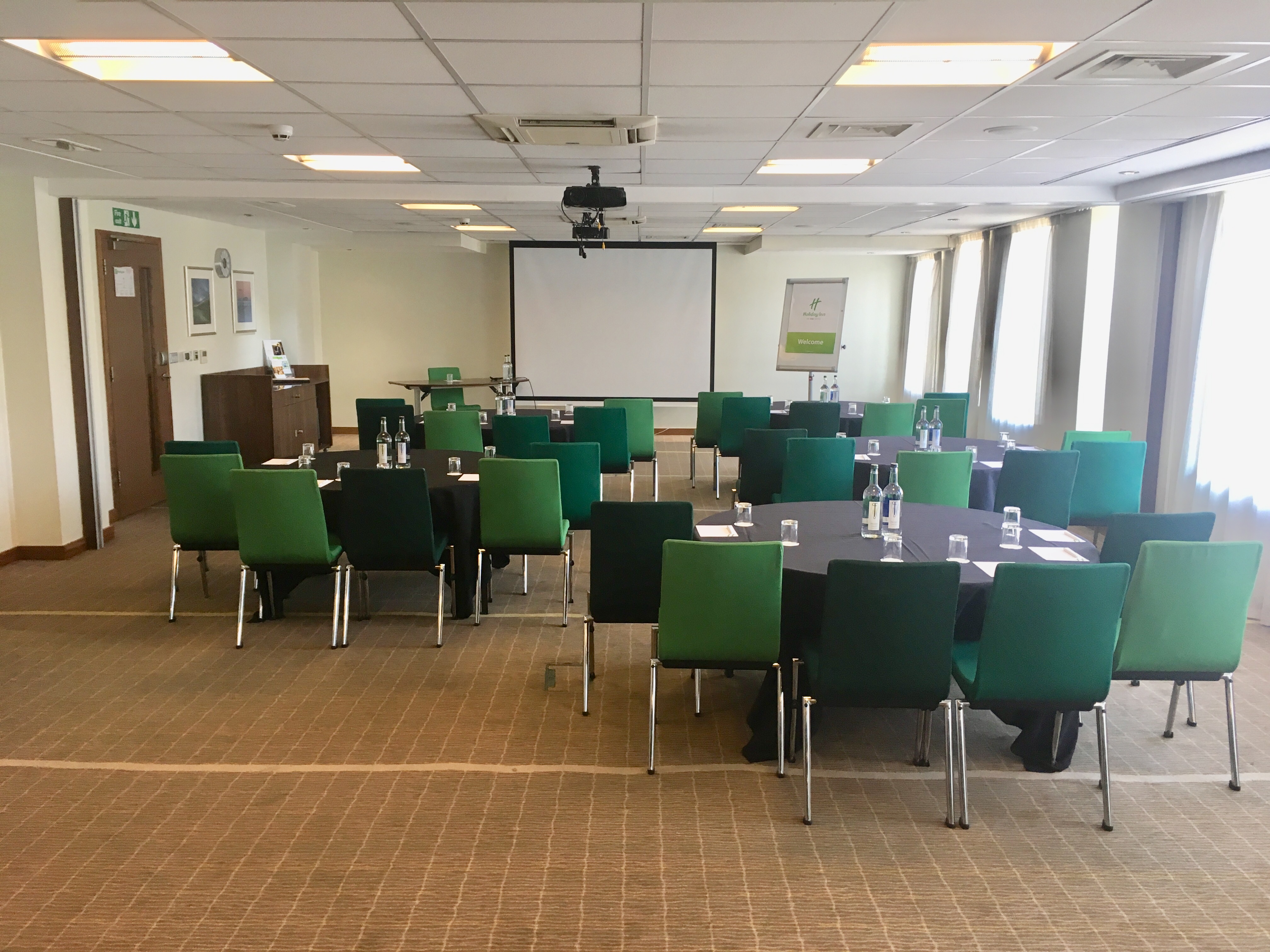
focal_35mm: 29
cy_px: 476
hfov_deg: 61.7
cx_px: 635
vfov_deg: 48.2
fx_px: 1064
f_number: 2.2
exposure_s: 1/33
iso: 80
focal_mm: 4.15
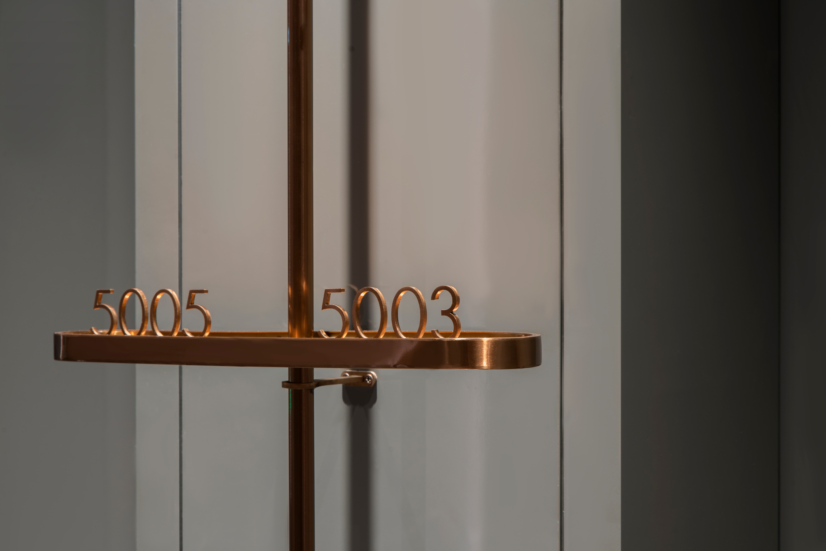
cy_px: 276
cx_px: 413
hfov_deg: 20.8
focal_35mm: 98
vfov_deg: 14.0
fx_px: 2249
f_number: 11
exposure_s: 30
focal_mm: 98
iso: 80
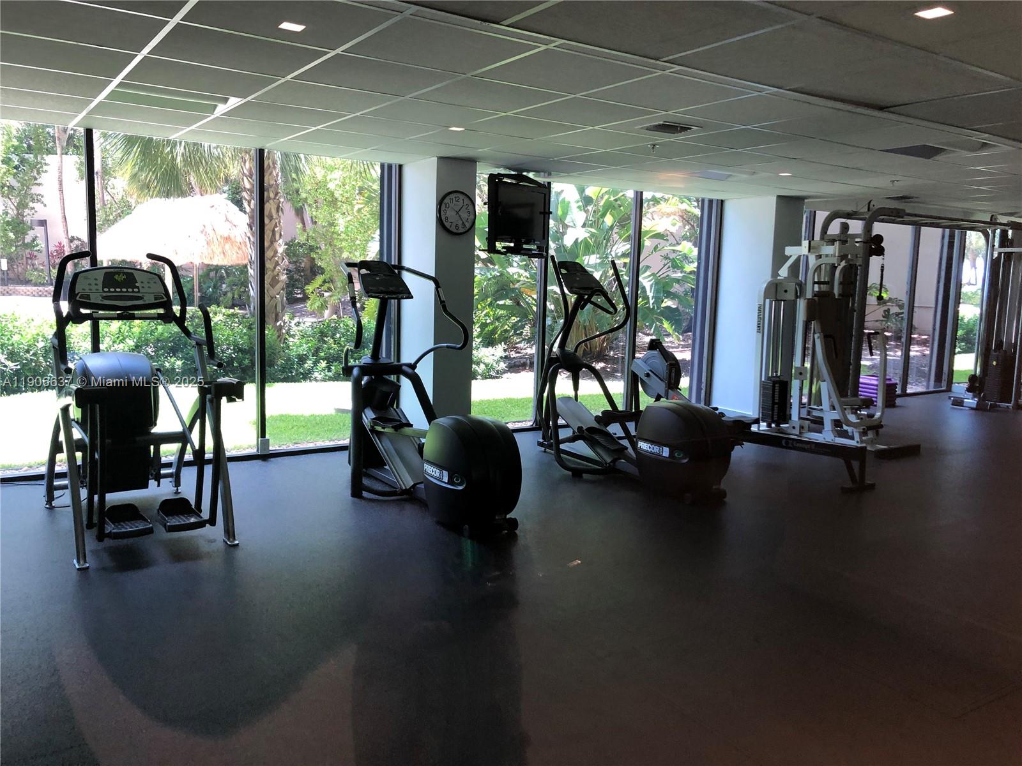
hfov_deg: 63.4
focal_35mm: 28
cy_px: 383
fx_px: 827
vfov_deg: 49.7
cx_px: 511
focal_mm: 4
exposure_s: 1/30
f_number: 1.8
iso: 32
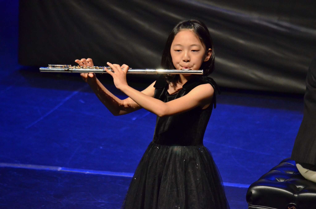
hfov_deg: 4.9
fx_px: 3679
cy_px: 104
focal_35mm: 420
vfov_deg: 3.3
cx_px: 158
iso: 2500
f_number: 5.6
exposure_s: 1/160
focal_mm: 280
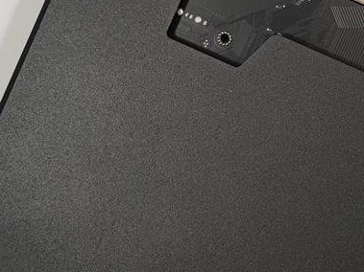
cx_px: 310
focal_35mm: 99
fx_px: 1041
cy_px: 22
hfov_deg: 19.6
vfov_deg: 14.8
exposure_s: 1/100
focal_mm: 6.78
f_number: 1.85
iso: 81
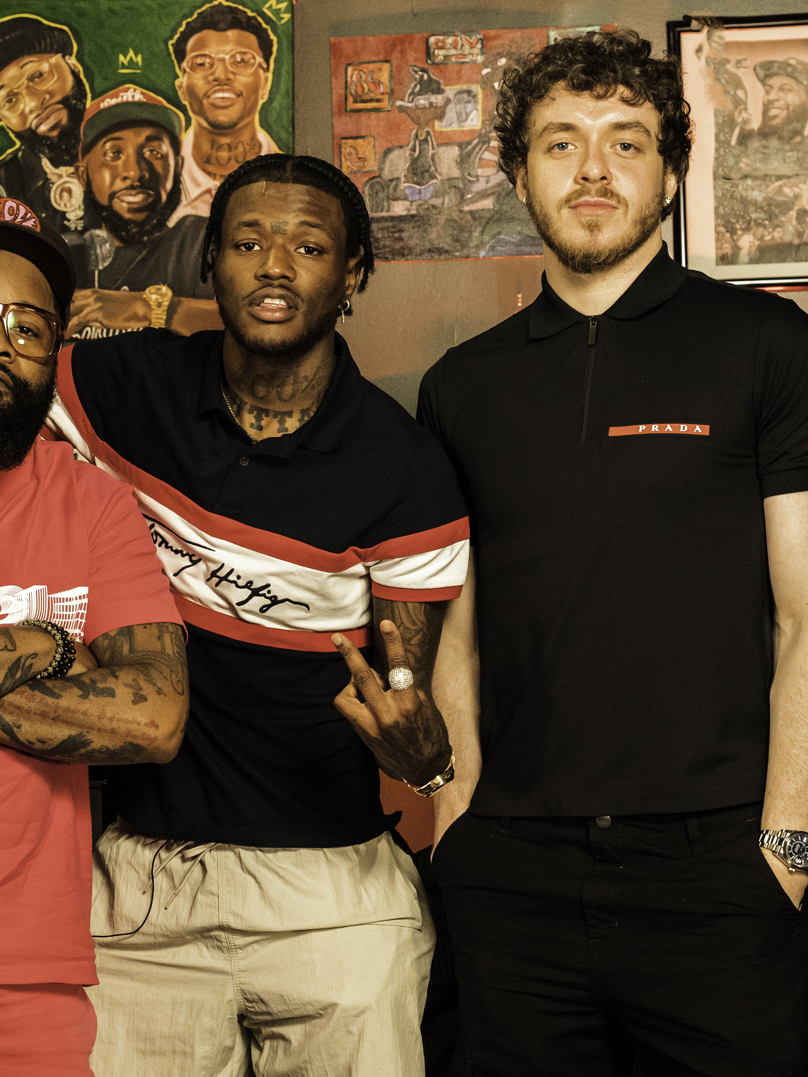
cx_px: 256
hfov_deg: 16.9
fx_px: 2708
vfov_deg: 22.5
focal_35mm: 87
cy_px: 540
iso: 6400
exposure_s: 1/125
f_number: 6.3
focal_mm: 50
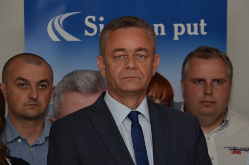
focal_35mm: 188
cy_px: 82
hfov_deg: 11.0
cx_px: 124
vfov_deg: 7.3
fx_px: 1294
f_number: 9
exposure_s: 1/160
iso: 400
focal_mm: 125
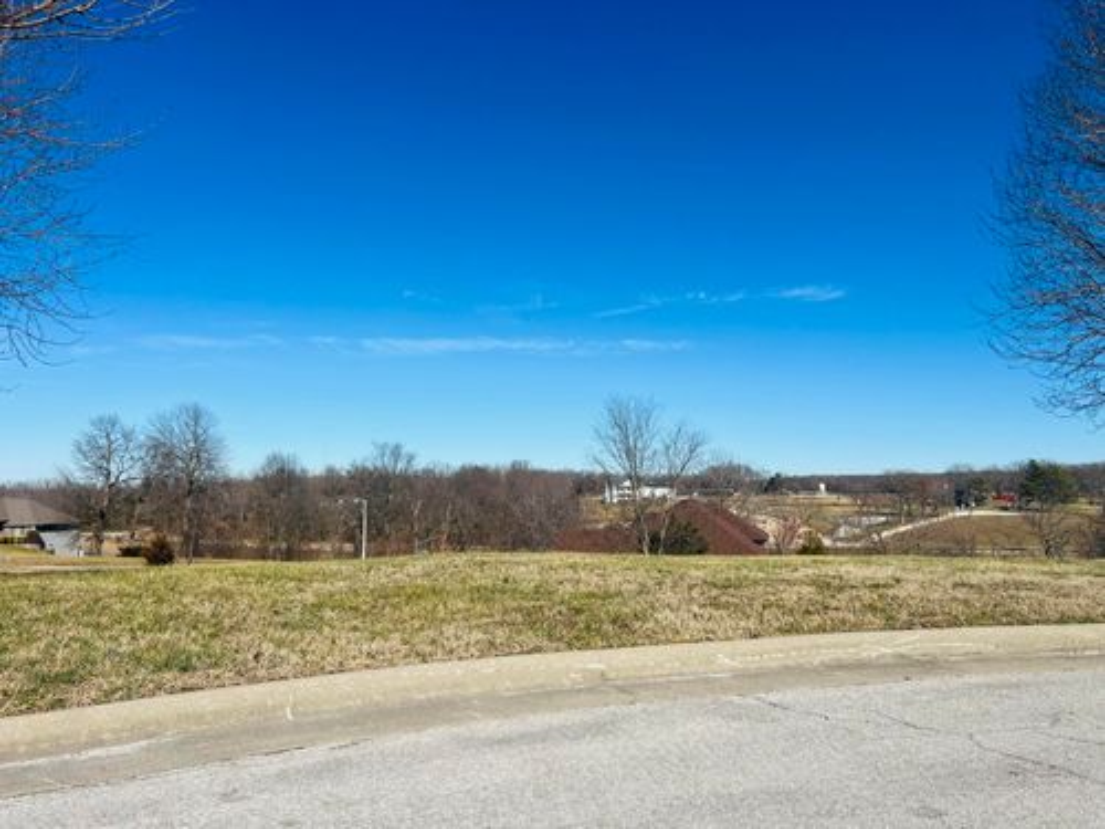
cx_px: 552
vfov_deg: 53.1
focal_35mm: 26
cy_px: 414
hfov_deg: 67.3
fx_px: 830
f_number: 1.5
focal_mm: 5.7
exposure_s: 1/6993
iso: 50
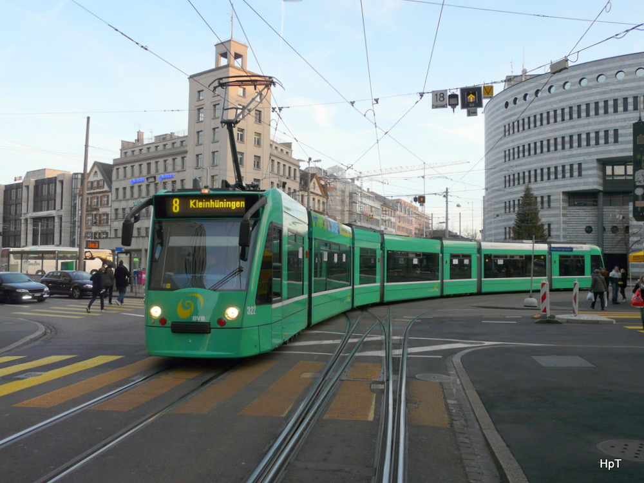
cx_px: 322
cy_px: 242
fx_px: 577
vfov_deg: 45.4
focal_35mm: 31
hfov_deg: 58.4
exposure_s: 1/100
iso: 100
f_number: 3.2
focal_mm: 5.1
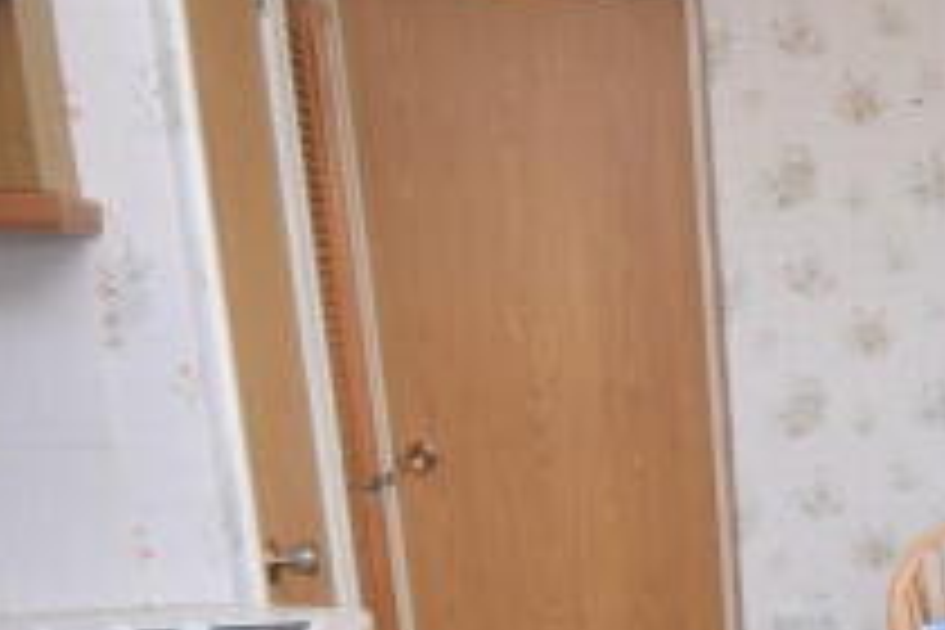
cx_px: 1064
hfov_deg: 33.1
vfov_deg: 24.9
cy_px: 641
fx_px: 1353
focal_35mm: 52
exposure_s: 1/125
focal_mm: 11
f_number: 5.6
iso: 400
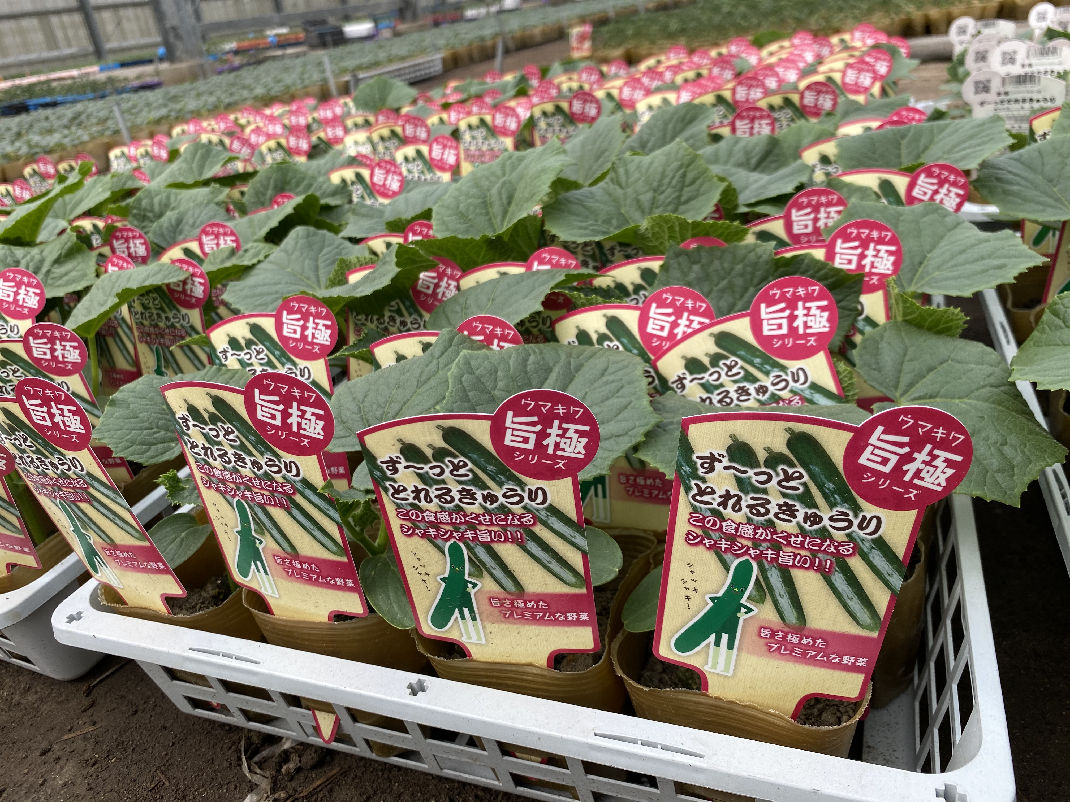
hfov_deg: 67.3
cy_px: 401
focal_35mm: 26
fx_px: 804
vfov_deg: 53.1
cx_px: 535
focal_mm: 4.25
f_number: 1.8
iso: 32
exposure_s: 1/463
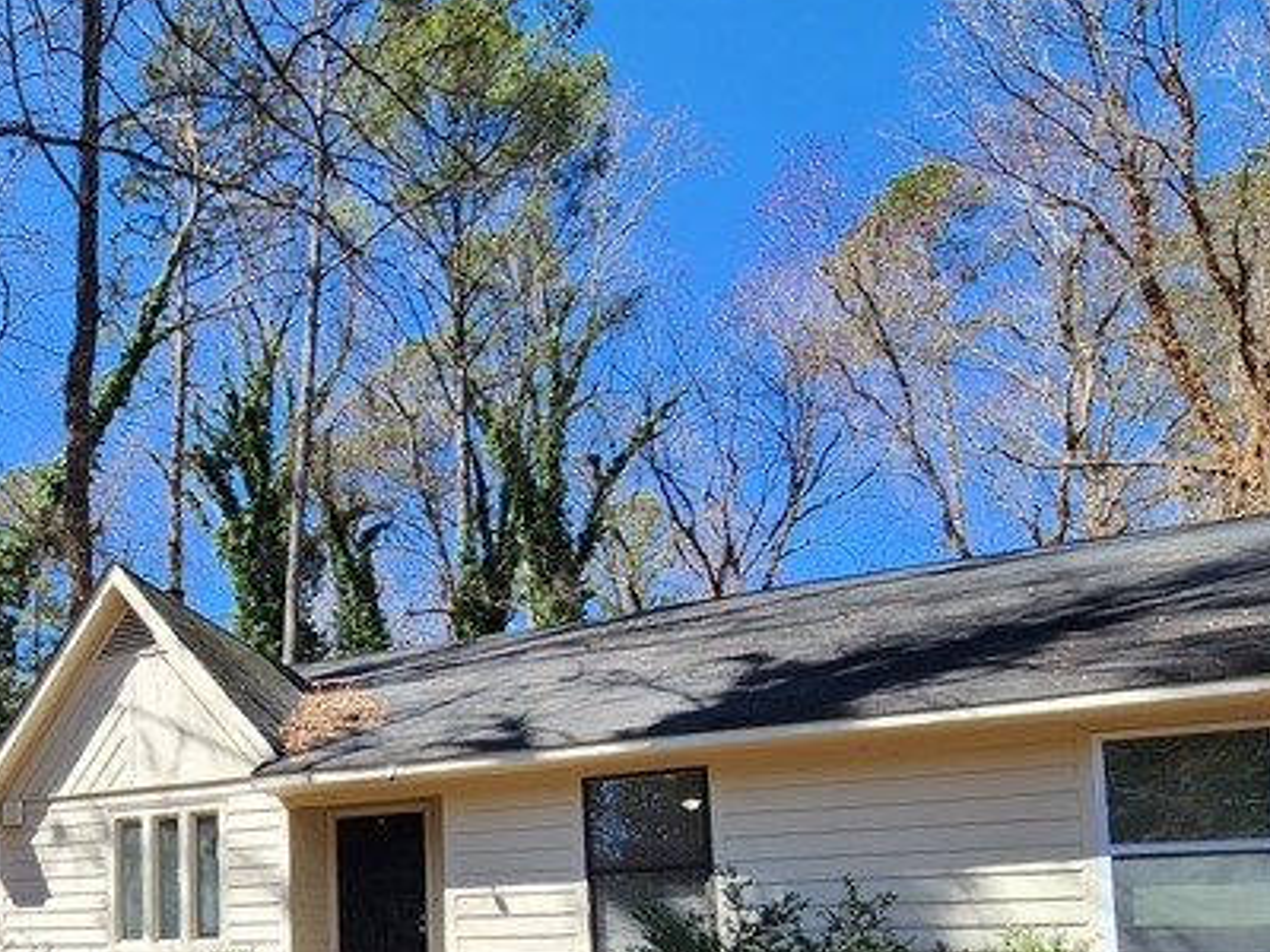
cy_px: 904
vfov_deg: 46.3
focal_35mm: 26
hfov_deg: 60.5
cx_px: 213
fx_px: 954
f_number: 2.2
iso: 50
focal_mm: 2.2
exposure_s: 1/836
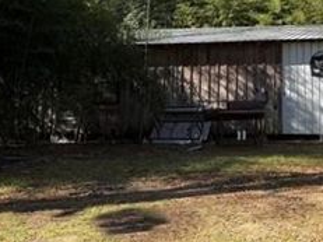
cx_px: 292
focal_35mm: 52
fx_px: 485
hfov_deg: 34.7
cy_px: 37
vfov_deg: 27.3
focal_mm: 6.76
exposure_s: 1/1689
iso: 80
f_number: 1.78
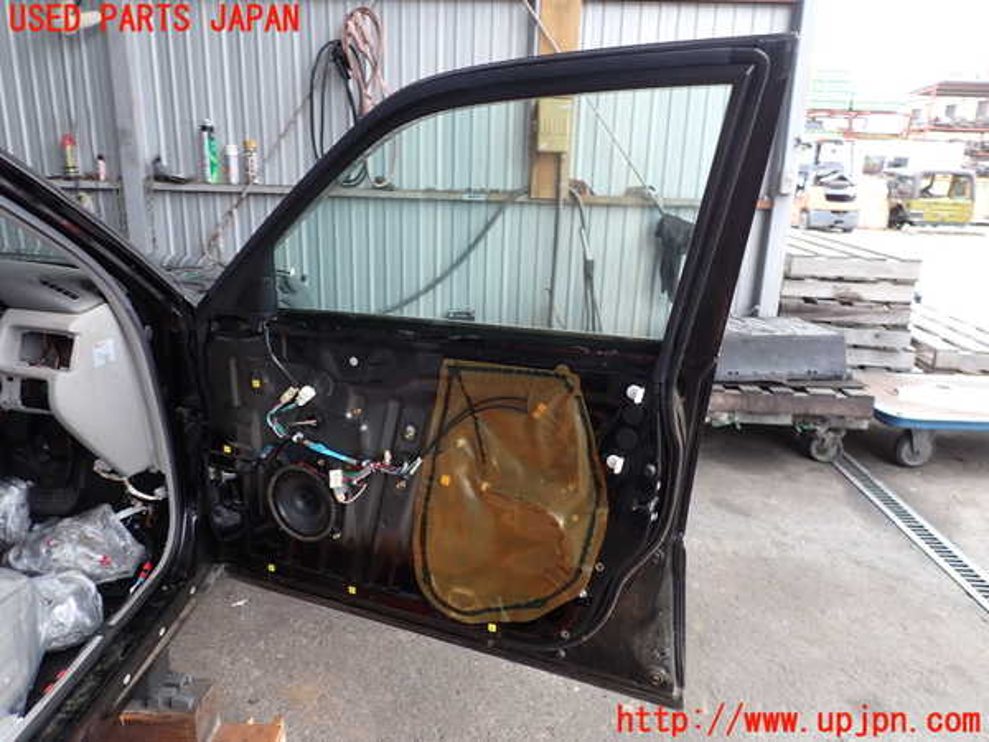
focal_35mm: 25
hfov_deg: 69.4
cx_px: 494
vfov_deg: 54.9
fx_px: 714
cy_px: 371
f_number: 2.8
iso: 100
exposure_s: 1/80
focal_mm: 4.5
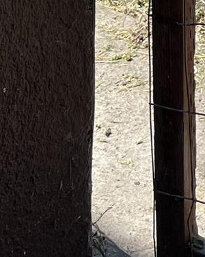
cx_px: 343
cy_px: -500
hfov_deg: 9.5
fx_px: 1183
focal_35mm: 156
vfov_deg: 9.7
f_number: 1.6
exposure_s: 1/2463
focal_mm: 5.1
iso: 50
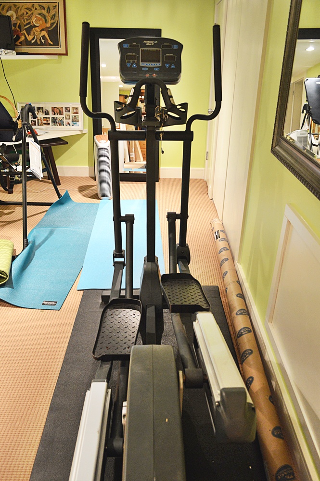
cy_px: 240
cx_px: 160
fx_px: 361
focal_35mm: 27
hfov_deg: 47.9
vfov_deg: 67.4
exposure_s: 1/15
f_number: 3.5
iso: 1000
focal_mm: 18
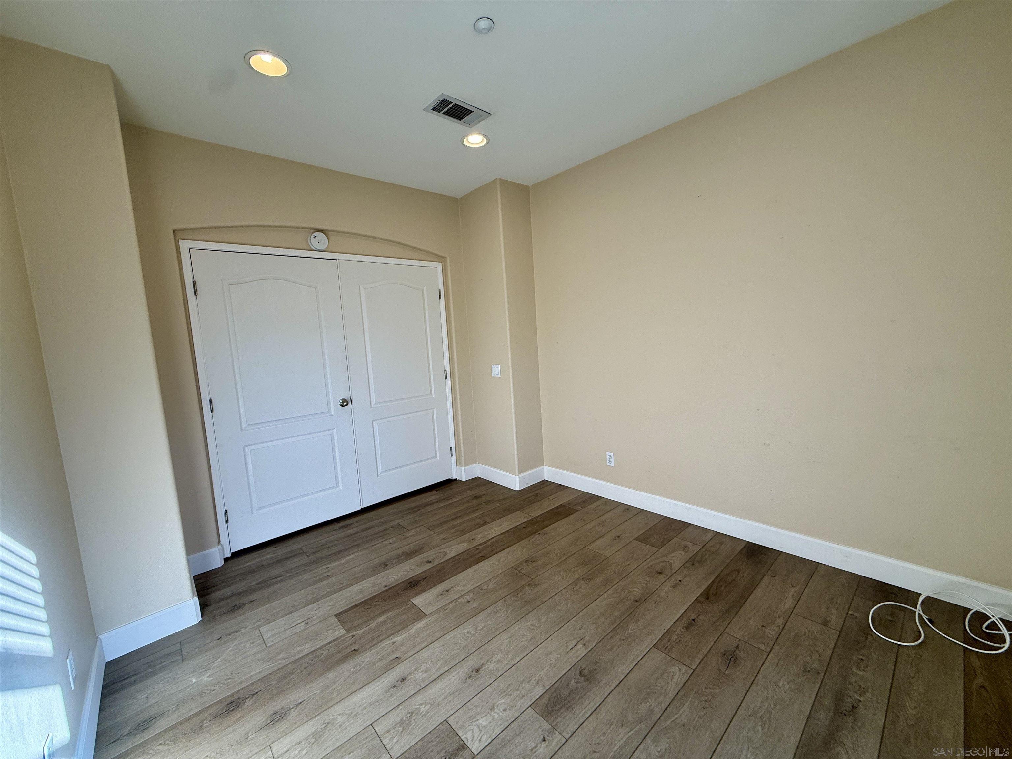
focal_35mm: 14
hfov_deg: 102.1
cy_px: 380
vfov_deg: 85.7
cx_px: 506
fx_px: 409
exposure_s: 1/132
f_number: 2.2
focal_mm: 2.22
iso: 50
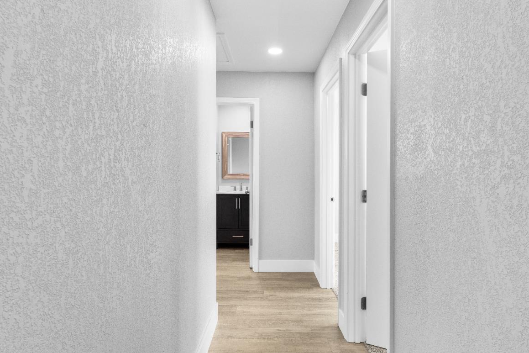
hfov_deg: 78.6
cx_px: 272
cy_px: 172
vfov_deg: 57.2
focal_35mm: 22
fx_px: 323
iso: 400
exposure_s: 1/20
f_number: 9
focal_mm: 17
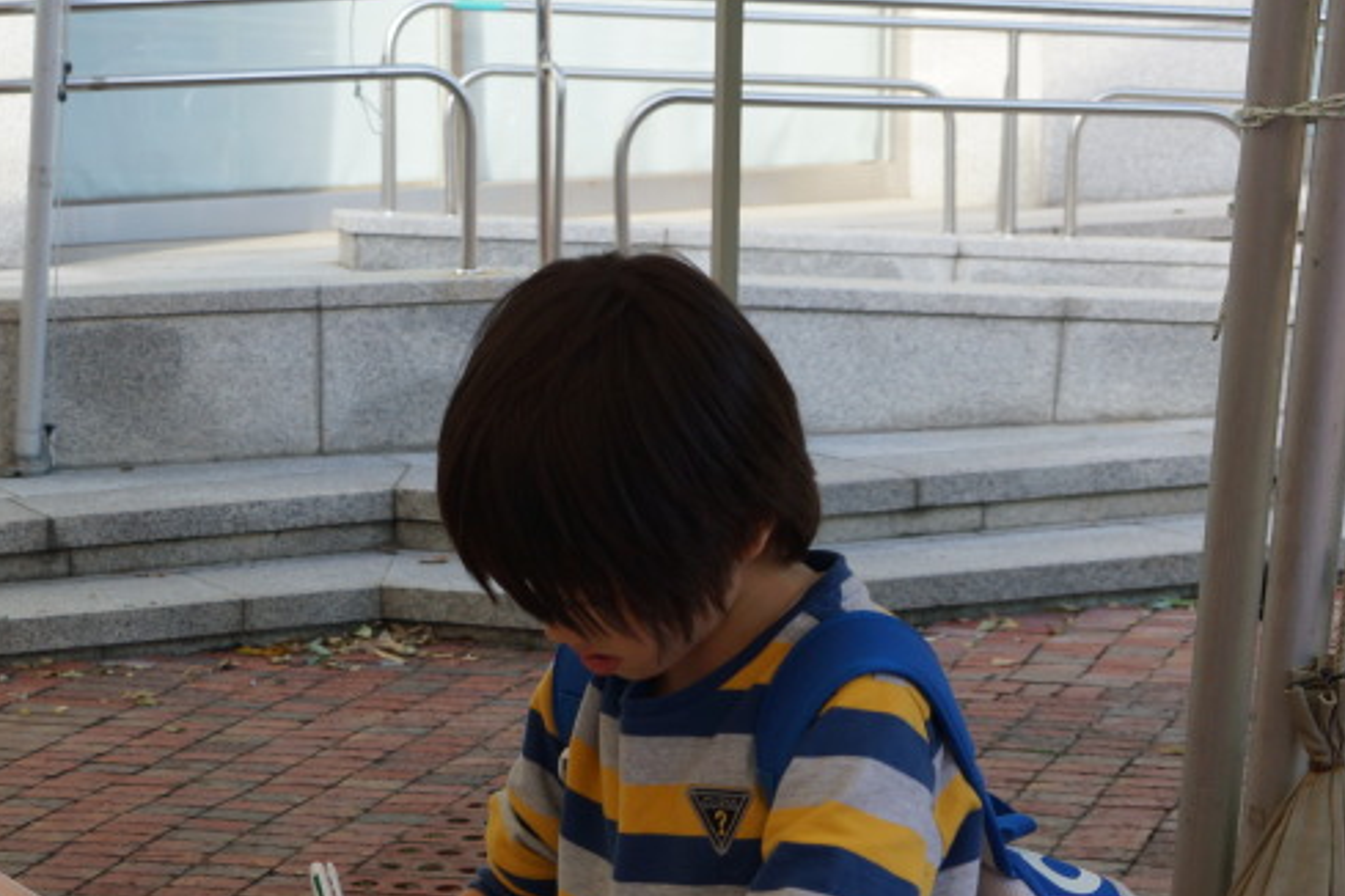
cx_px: 30
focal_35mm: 88
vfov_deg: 15.4
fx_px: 3288
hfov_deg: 22.3
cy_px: 768
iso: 100
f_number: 5.6
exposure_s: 1/125
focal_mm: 28
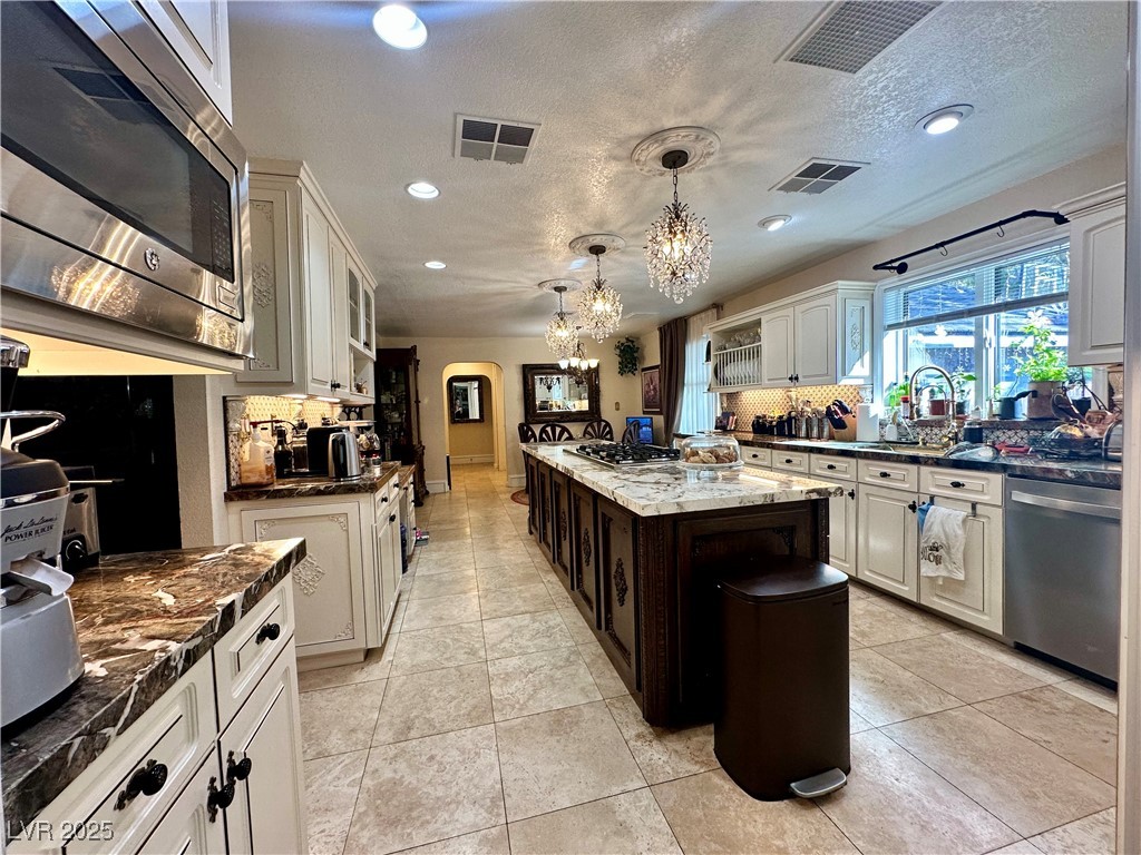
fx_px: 461
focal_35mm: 14
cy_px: 428
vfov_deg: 85.7
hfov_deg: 102.1
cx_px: 570
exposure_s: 1/120
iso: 160
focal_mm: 2.22
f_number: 2.2
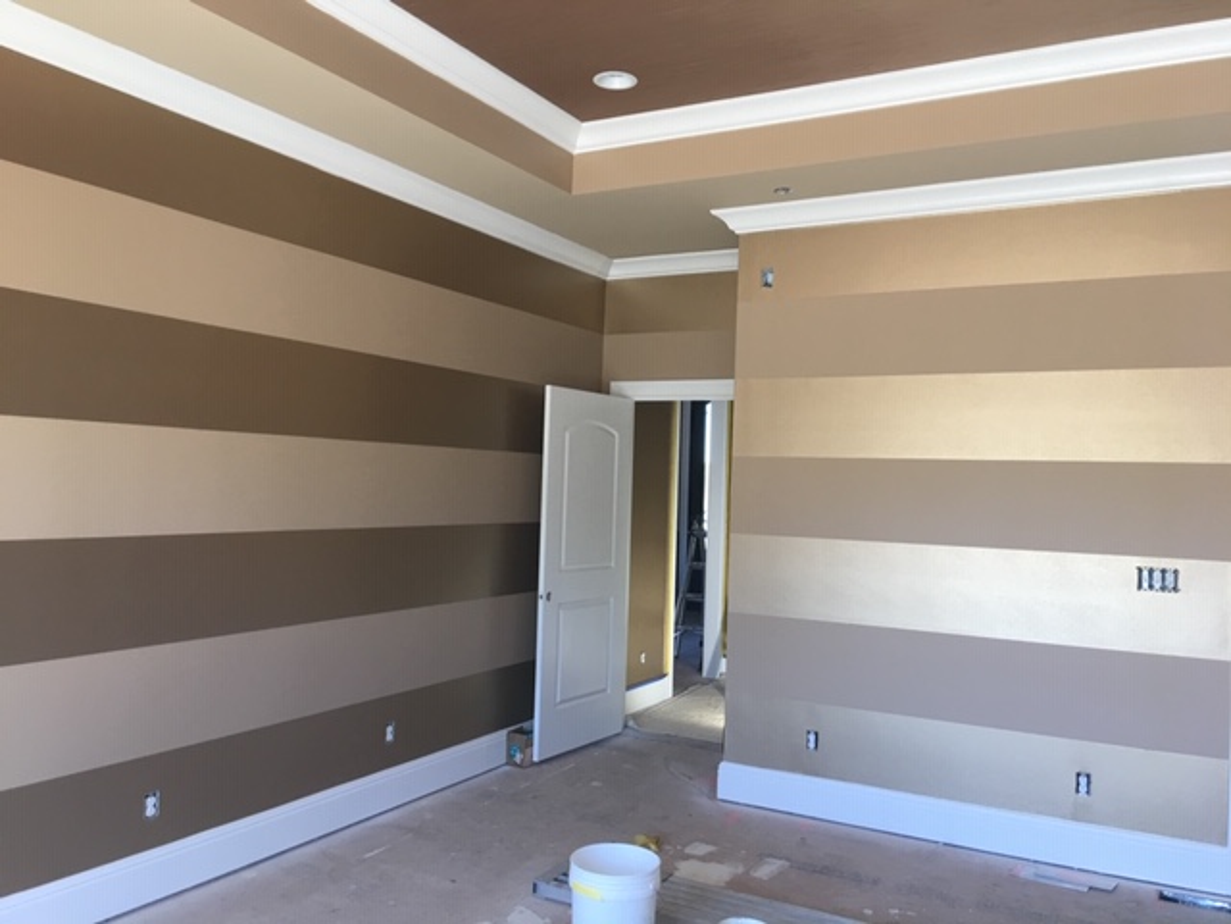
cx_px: 616
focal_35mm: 29
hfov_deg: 61.7
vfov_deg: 48.2
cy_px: 462
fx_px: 1031
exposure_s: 1/40
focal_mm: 4.15
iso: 25
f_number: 2.2
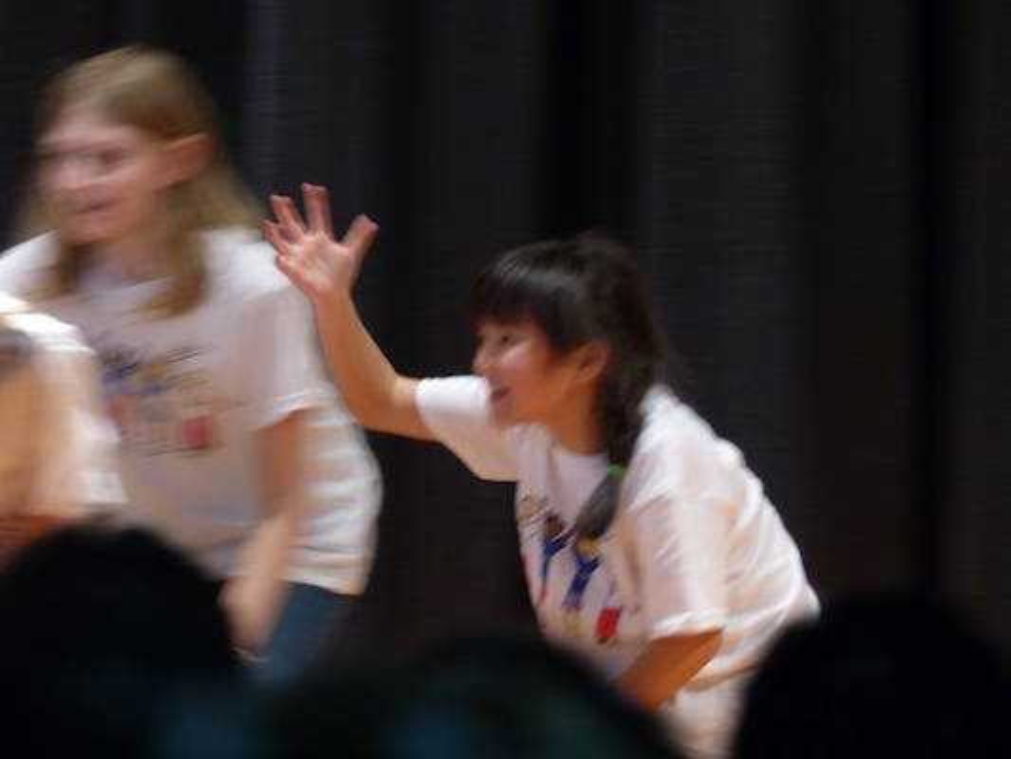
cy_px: 380
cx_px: 506
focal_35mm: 493
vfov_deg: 3.0
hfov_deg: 4.0
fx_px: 14402
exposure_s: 1/15
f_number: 2.8
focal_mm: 88.7
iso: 400
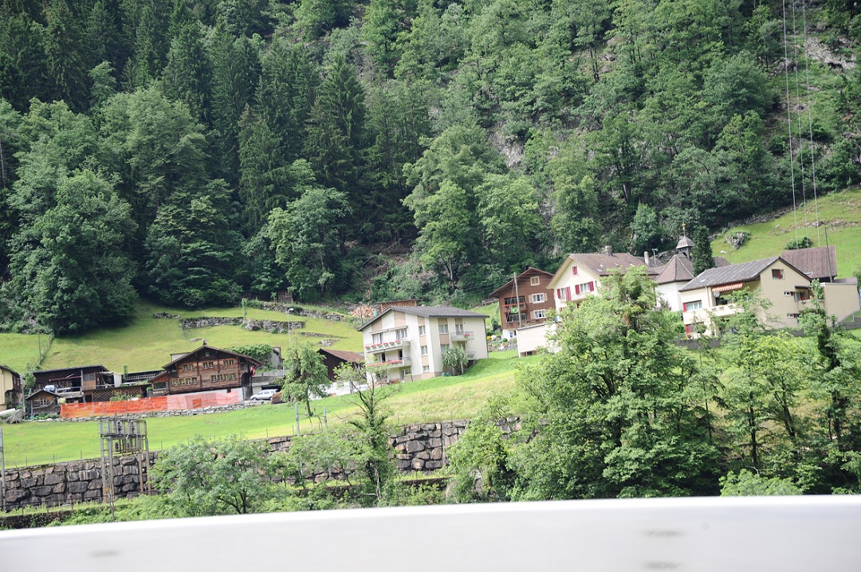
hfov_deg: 23.9
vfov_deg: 16.0
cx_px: 430
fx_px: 2031
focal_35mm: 85
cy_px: 286
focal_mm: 85
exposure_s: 1/250
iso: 400
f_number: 8
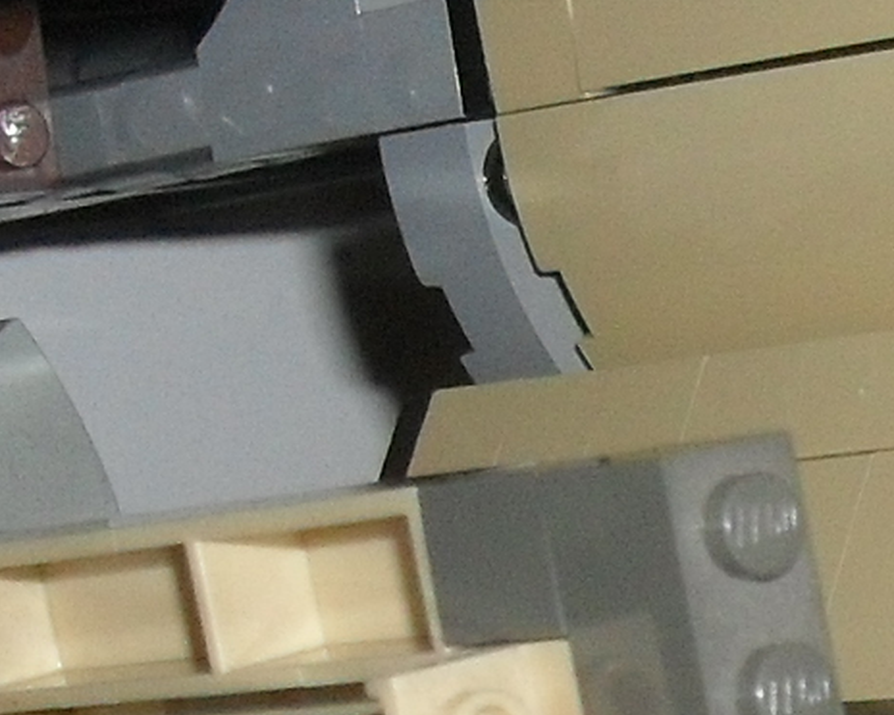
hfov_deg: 9.5
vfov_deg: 7.8
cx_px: 1722
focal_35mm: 191
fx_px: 5053
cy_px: 1312
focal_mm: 6.3
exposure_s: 1/45
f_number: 3.2
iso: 200
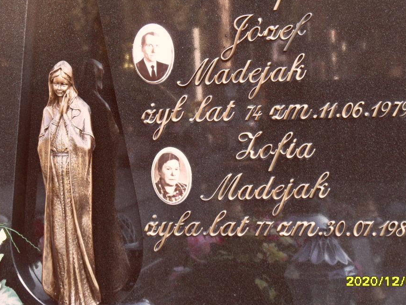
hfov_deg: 20.6
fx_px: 1115
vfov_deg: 15.6
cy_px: 135
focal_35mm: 95
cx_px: 201
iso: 160
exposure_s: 1/45
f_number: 4.2
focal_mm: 13.2
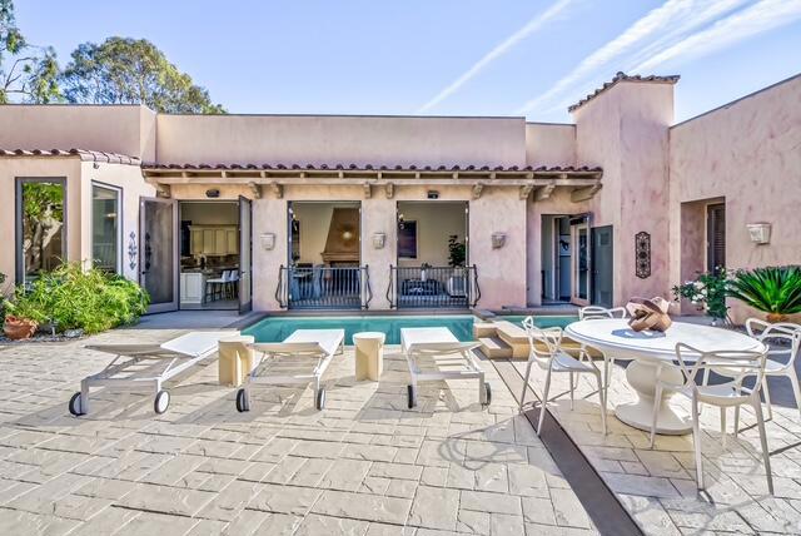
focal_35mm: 18
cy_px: 268
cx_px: 400
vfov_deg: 67.5
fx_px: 401
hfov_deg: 89.9
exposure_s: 1/250
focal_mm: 18
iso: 200
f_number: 9
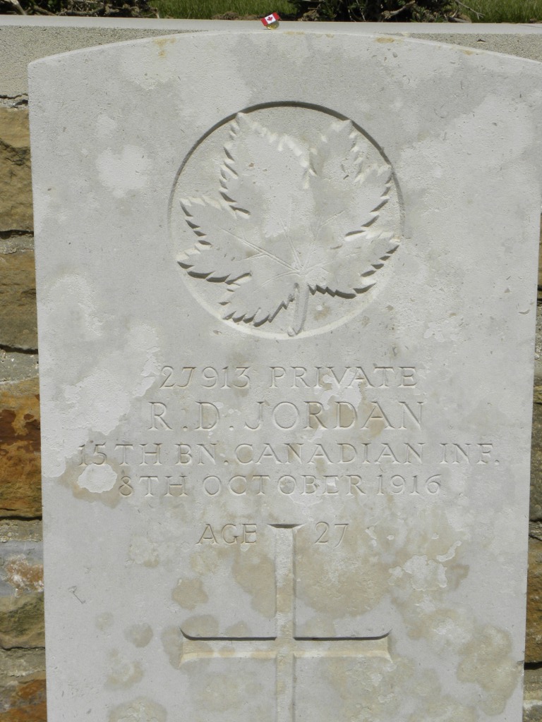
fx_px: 1566
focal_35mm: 75
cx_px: 271
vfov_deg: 26.0
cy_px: 361
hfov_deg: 19.6
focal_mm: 13.4
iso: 64
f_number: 7.1
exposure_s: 1/617
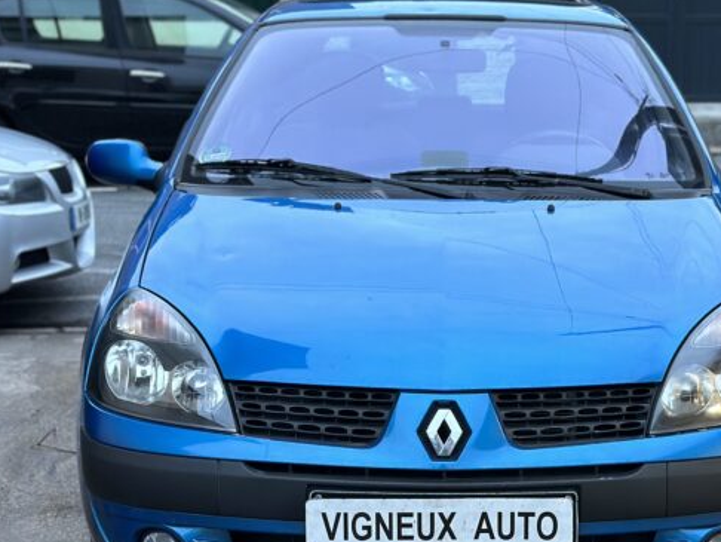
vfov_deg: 18.6
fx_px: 1646
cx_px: 484
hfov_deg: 24.6
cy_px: 345
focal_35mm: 79
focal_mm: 6.86
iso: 320
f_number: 1.78
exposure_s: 1/50
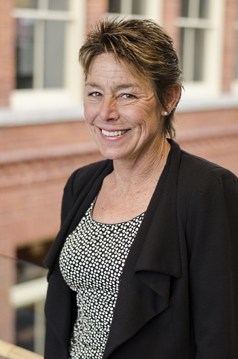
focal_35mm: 75
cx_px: 119
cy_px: 180
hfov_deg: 18.1
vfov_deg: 27.0
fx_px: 747
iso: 100
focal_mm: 50
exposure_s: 1/180
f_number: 2.4
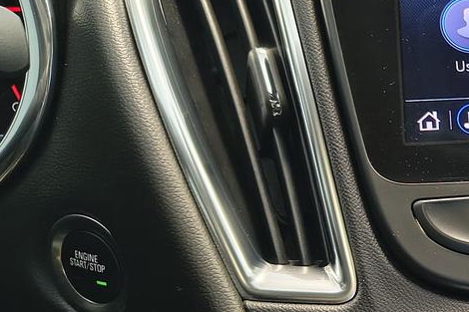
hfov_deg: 25.2
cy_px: 212
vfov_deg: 19.9
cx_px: 628
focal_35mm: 68
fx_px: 886
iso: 551
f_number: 1.8
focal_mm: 5.56
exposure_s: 1/60
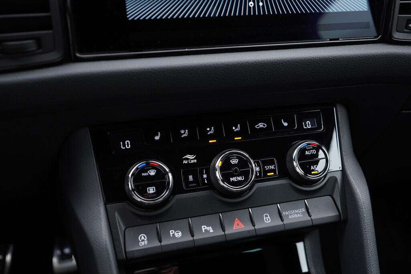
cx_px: 206
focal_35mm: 36
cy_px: 137
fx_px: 411
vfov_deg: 36.9
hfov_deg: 53.1
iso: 250
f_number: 2.8
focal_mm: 24
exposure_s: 1/40
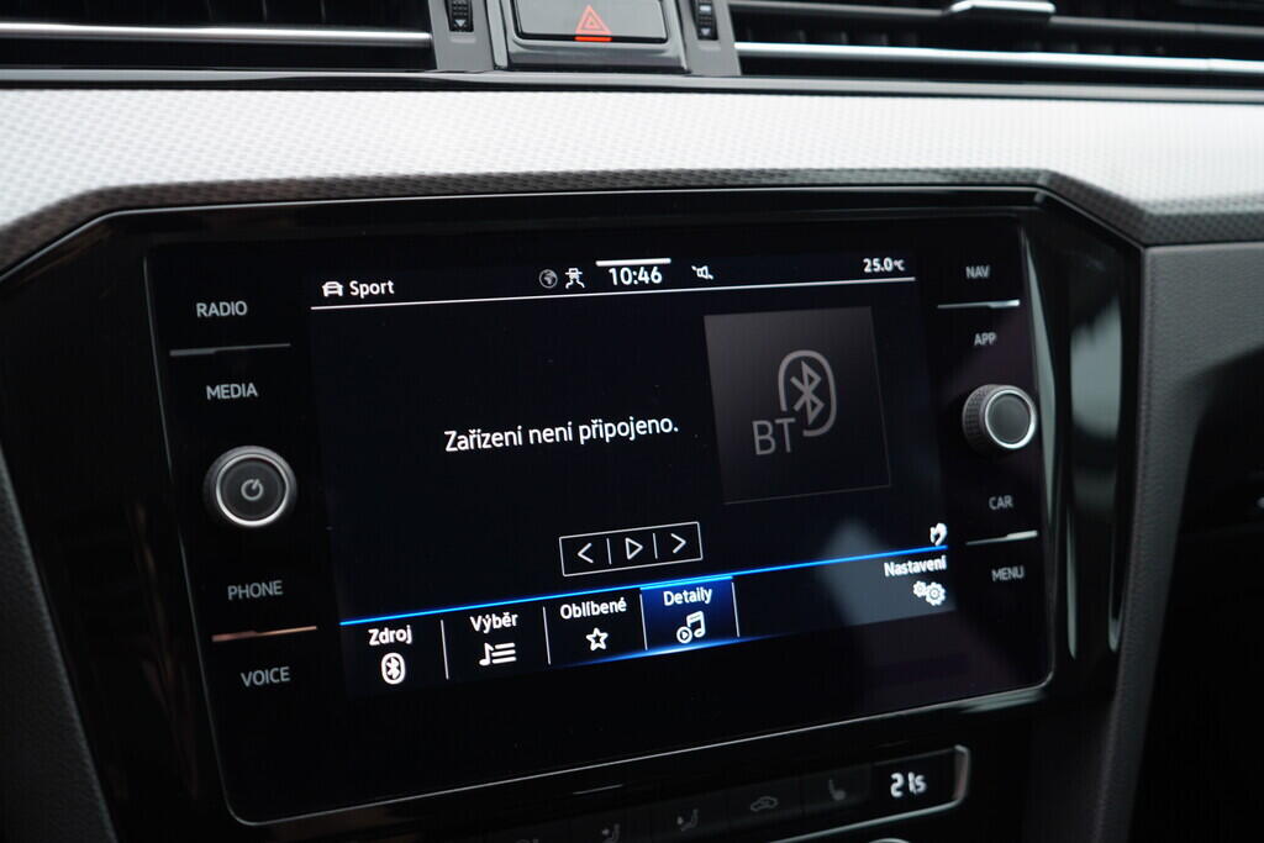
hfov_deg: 53.1
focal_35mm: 36
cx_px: 632
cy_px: 422
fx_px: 1264
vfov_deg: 36.9
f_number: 2.8
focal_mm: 24
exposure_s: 1/40
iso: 200
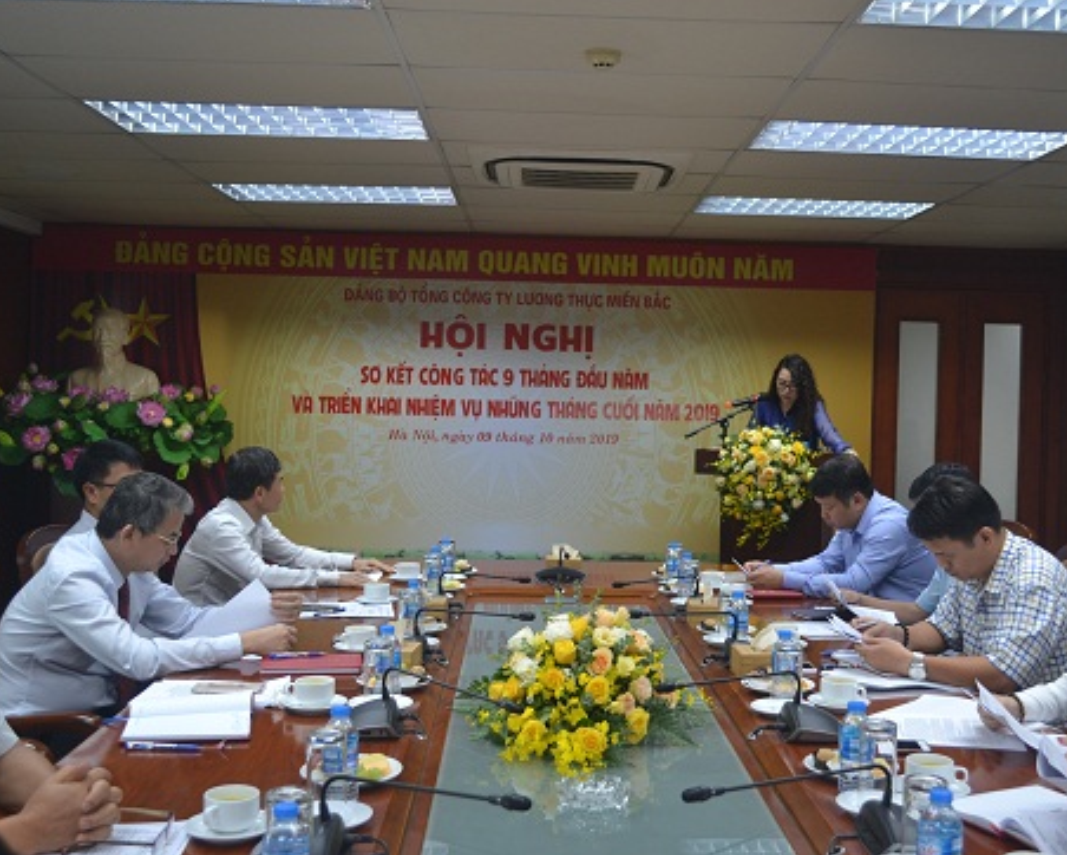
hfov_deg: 44.6
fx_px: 1295
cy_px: 425
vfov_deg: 36.5
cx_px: 617
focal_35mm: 41
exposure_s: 1/50
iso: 400
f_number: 4
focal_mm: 24
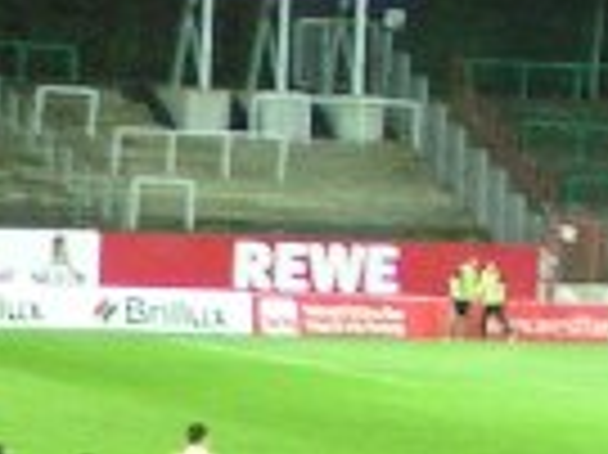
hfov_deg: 6.5
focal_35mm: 290
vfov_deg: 5.1
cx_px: -833
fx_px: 5089
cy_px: 297
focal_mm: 7.6
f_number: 2.8
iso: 200
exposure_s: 1/13
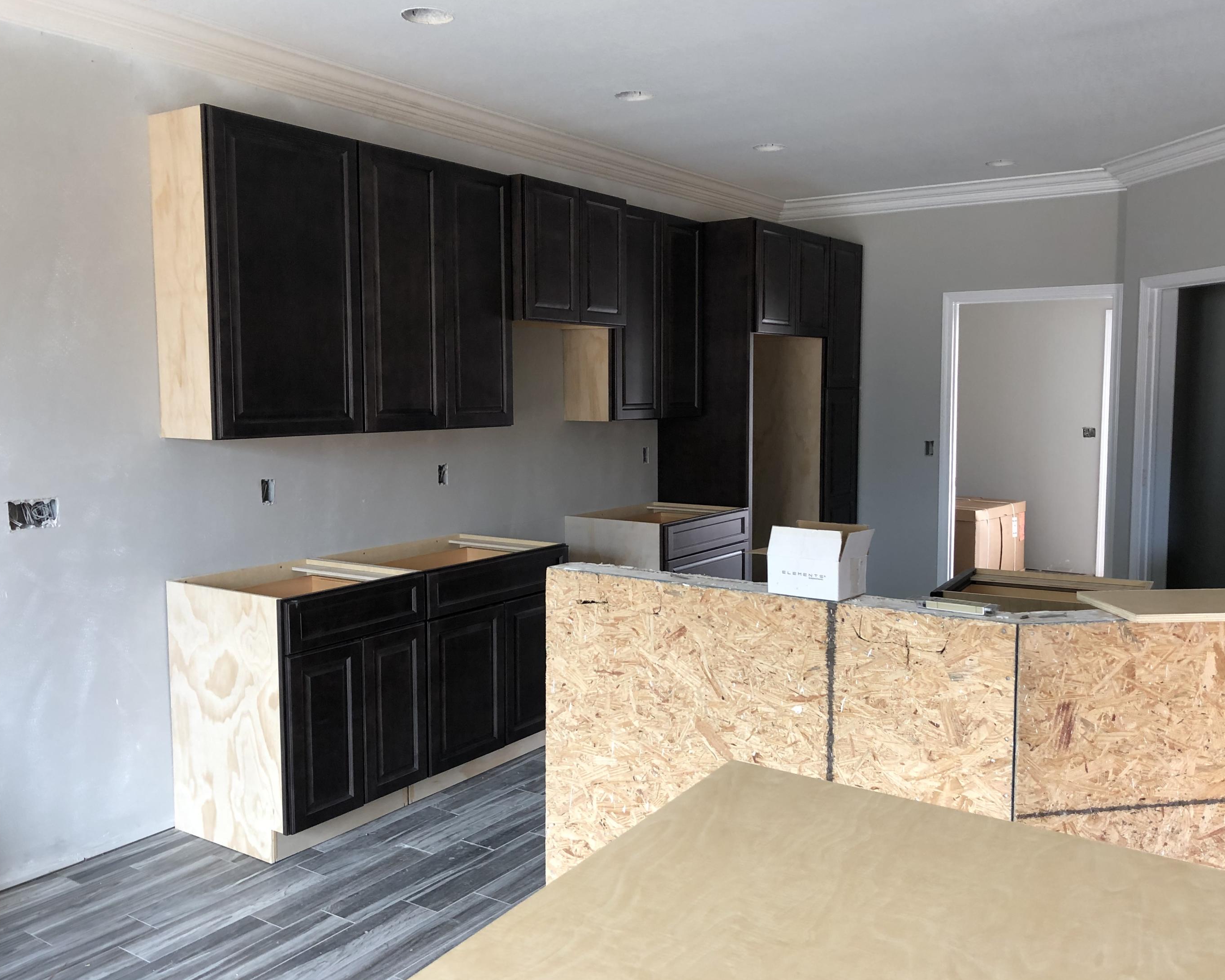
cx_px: 652
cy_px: 492
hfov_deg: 58.7
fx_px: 1088
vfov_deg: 48.5
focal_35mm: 30
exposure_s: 1/20
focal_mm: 3.99
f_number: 1.8
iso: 40
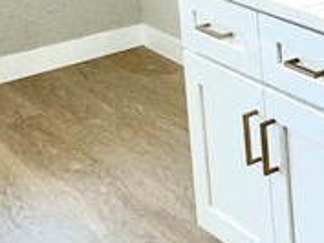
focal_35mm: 81
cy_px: -148
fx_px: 759
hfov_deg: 16.6
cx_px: 686
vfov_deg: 16.3
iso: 125
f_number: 2.2
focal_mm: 2.22
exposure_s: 1/120
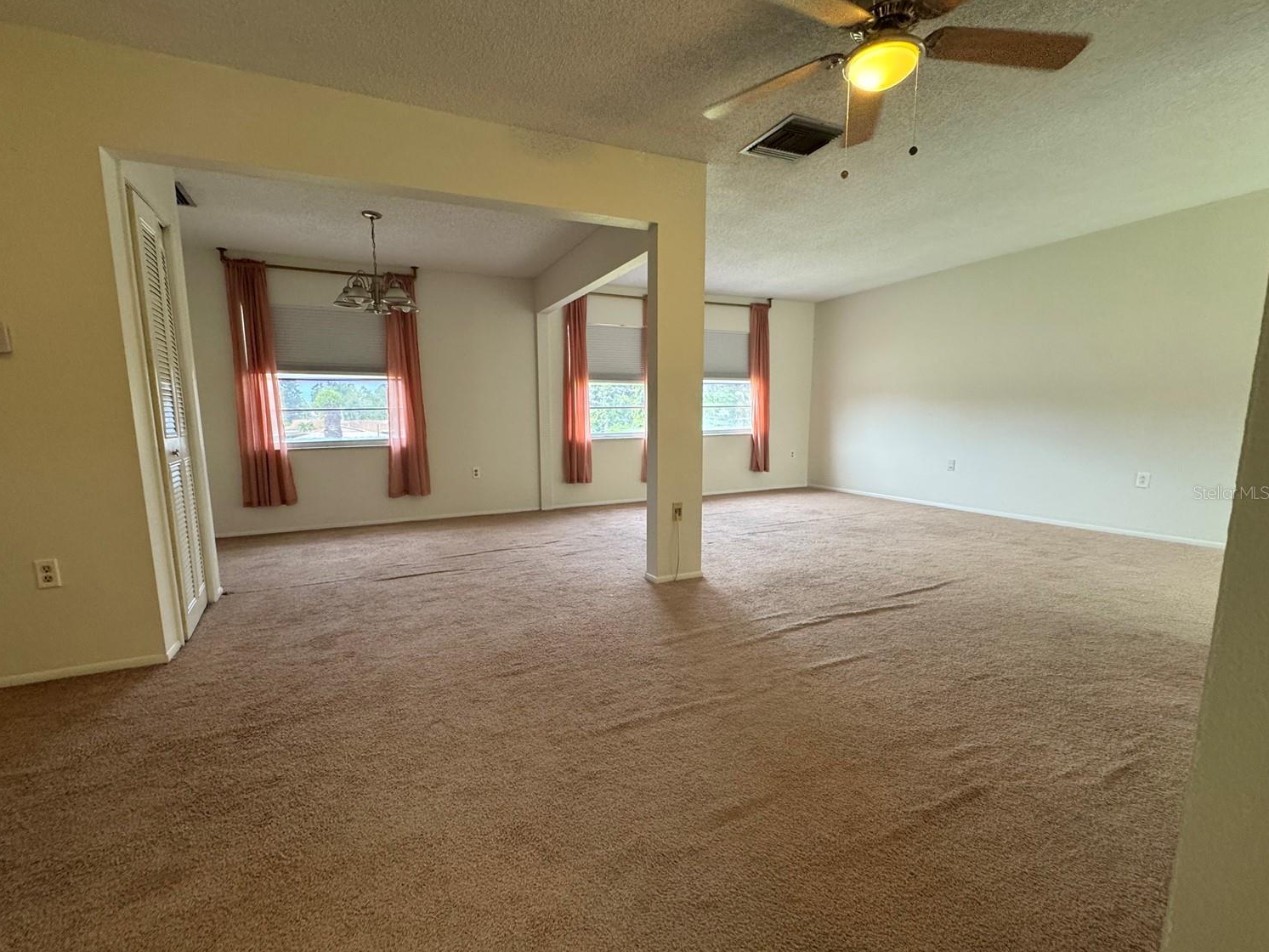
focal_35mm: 15
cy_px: 492
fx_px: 550
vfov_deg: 81.7
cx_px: 593
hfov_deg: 98.0
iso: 250
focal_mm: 2.22
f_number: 2.2
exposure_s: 1/120
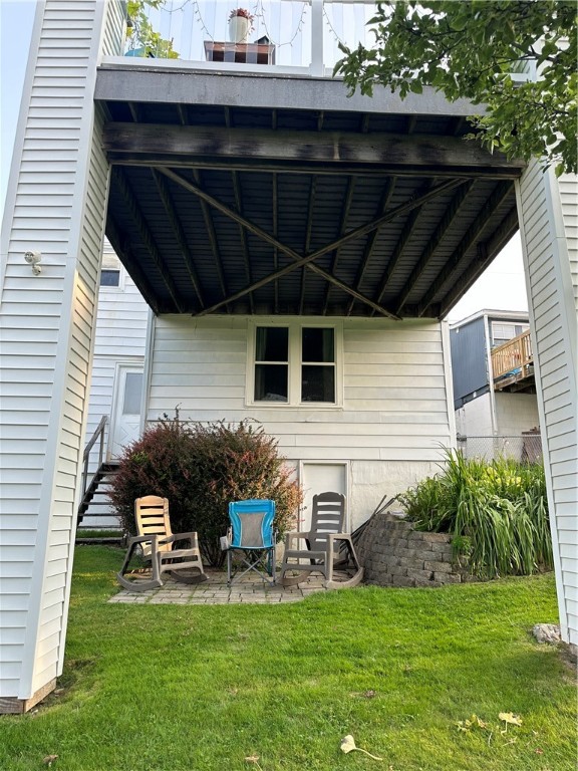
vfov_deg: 71.6
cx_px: 289
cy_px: 386
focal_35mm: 24
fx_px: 534
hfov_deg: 56.8
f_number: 1.78
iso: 80
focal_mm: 6.86
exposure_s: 1/467
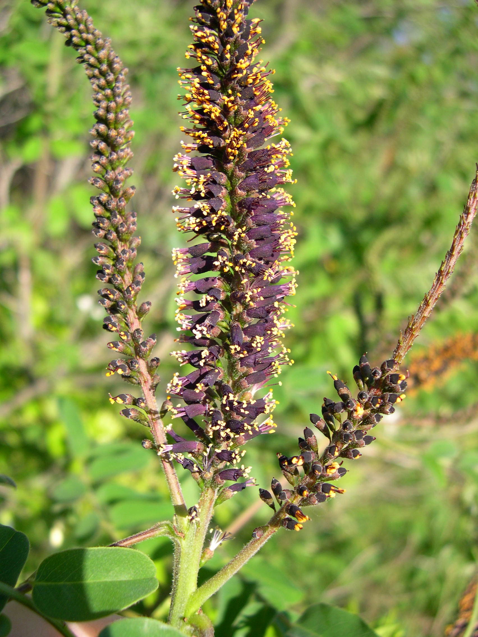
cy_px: 318
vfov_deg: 49.0
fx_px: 700
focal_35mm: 38
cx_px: 239
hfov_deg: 37.7
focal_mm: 8
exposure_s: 1/570
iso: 100
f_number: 2.8
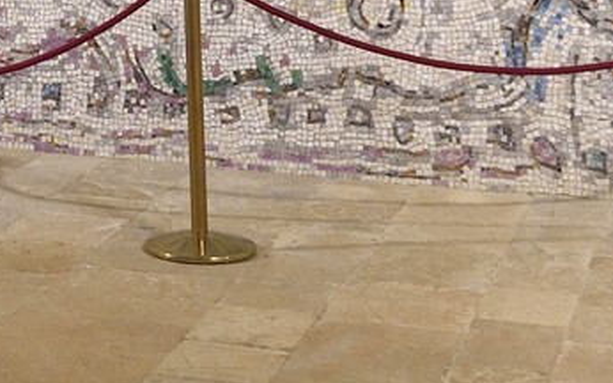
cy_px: -667
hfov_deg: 17.0
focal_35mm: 113
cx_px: -259
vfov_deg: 9.6
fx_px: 1887
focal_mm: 24
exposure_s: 1/60
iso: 1600
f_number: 5.6
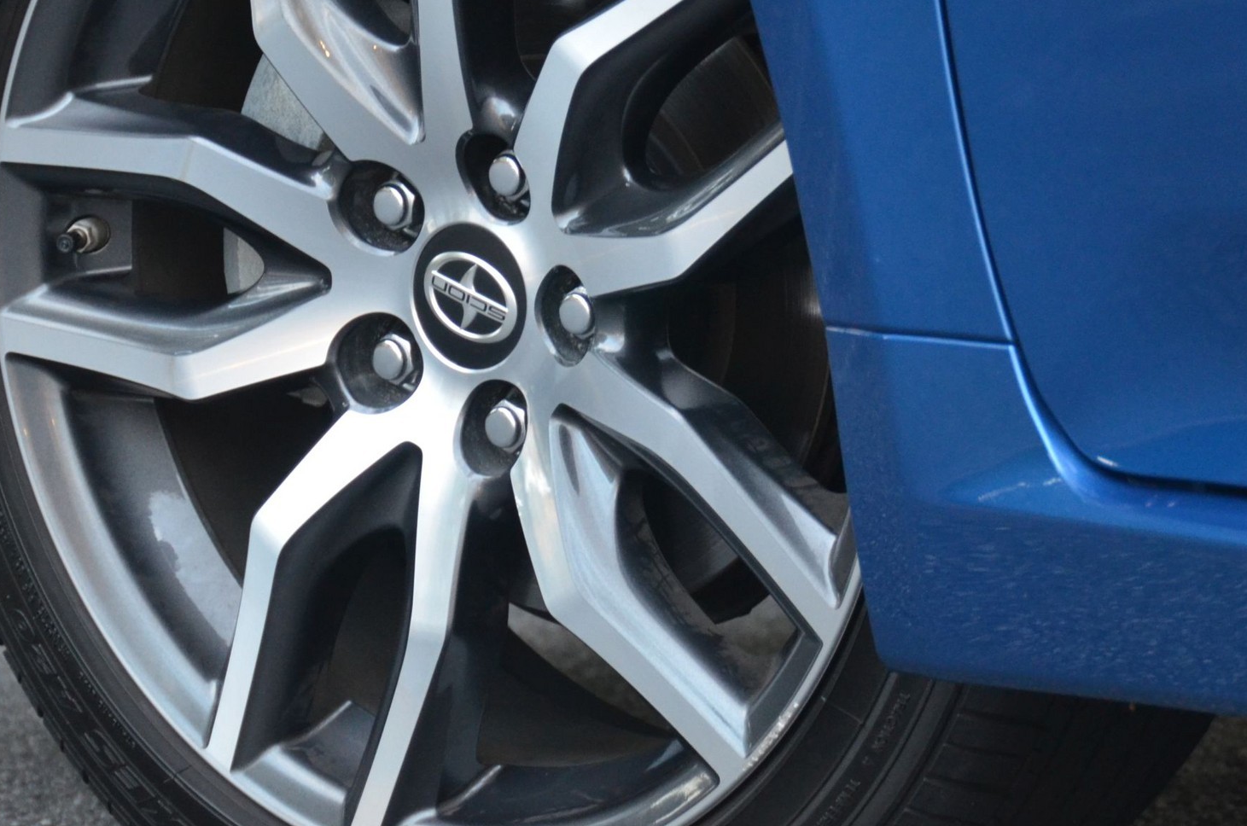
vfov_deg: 4.4
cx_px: 460
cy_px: 338
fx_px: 10648
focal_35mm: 308
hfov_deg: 6.7
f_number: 5.3
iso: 1600
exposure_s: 1/50
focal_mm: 120
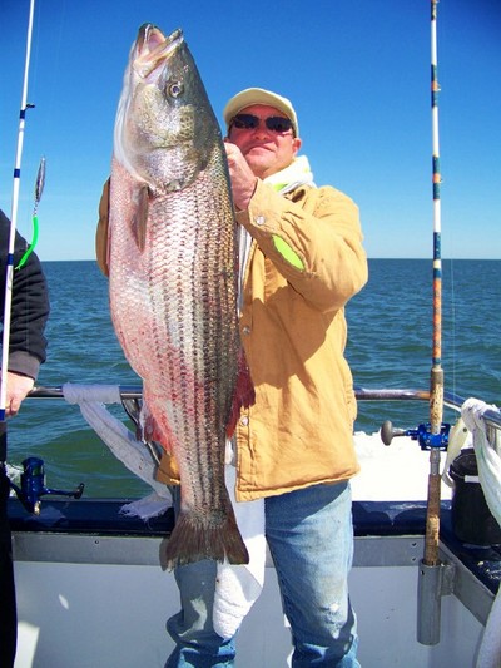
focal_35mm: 36
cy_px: 334
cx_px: 250
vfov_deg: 51.3
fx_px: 694
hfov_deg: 39.7
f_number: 2.8
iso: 64
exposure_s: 1/800
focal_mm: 5.85
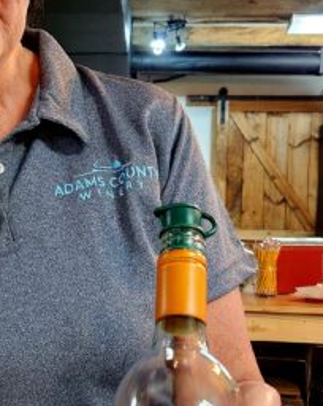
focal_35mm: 65
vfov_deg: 29.2
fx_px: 779
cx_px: 61
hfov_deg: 23.1
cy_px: 225
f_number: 1.8
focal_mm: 5.4
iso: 800
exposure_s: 1/120
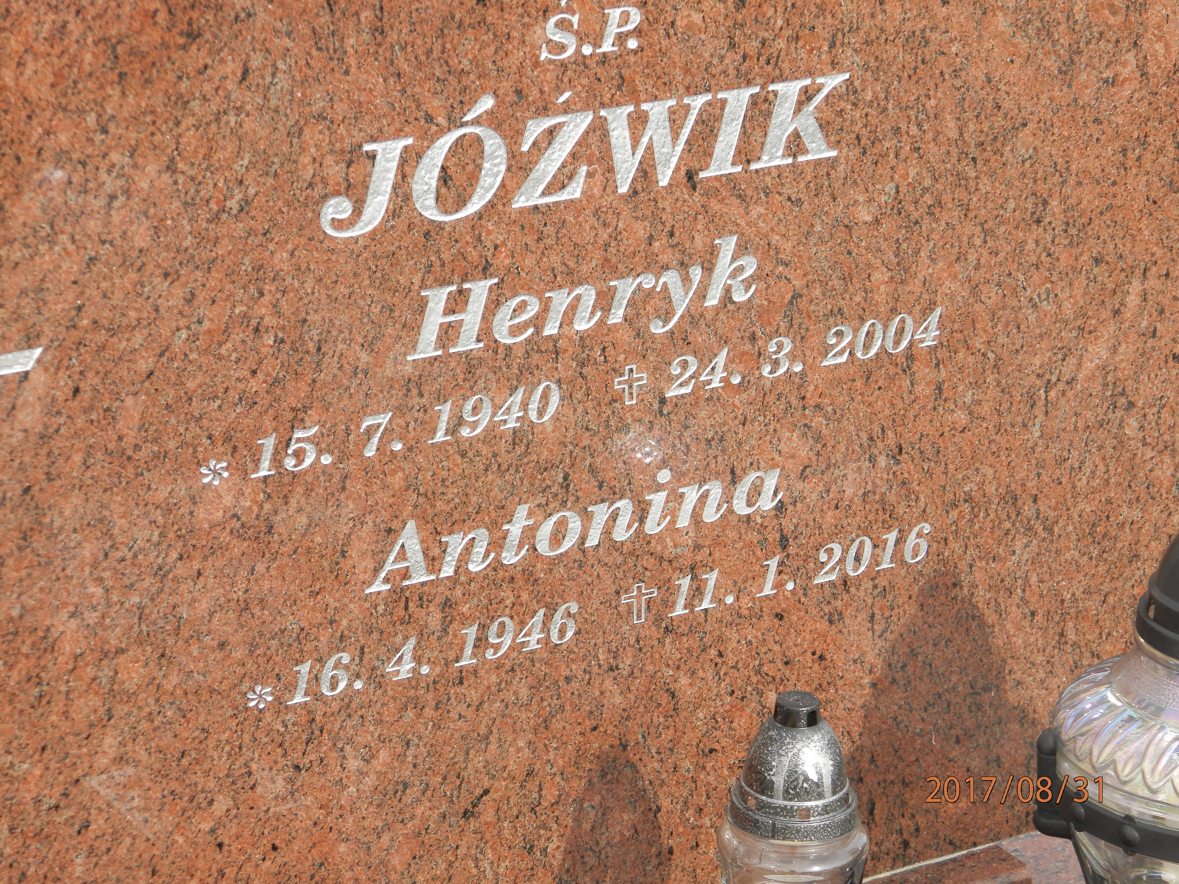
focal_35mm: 106
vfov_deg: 14.0
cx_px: 590
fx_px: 3610
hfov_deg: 18.5
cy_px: 442
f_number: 4.5
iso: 80
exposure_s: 1/250
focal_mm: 19
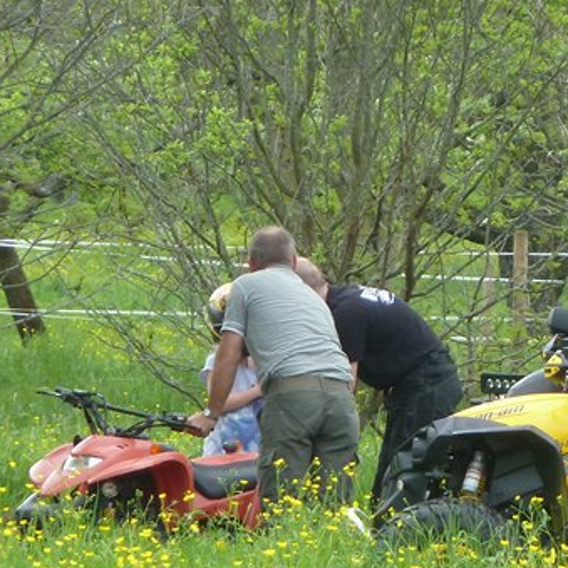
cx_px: 464
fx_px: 12772
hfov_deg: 2.5
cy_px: 437
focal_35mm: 688
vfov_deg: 2.5
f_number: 4.9
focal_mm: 49.2
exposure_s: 1/250
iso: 200
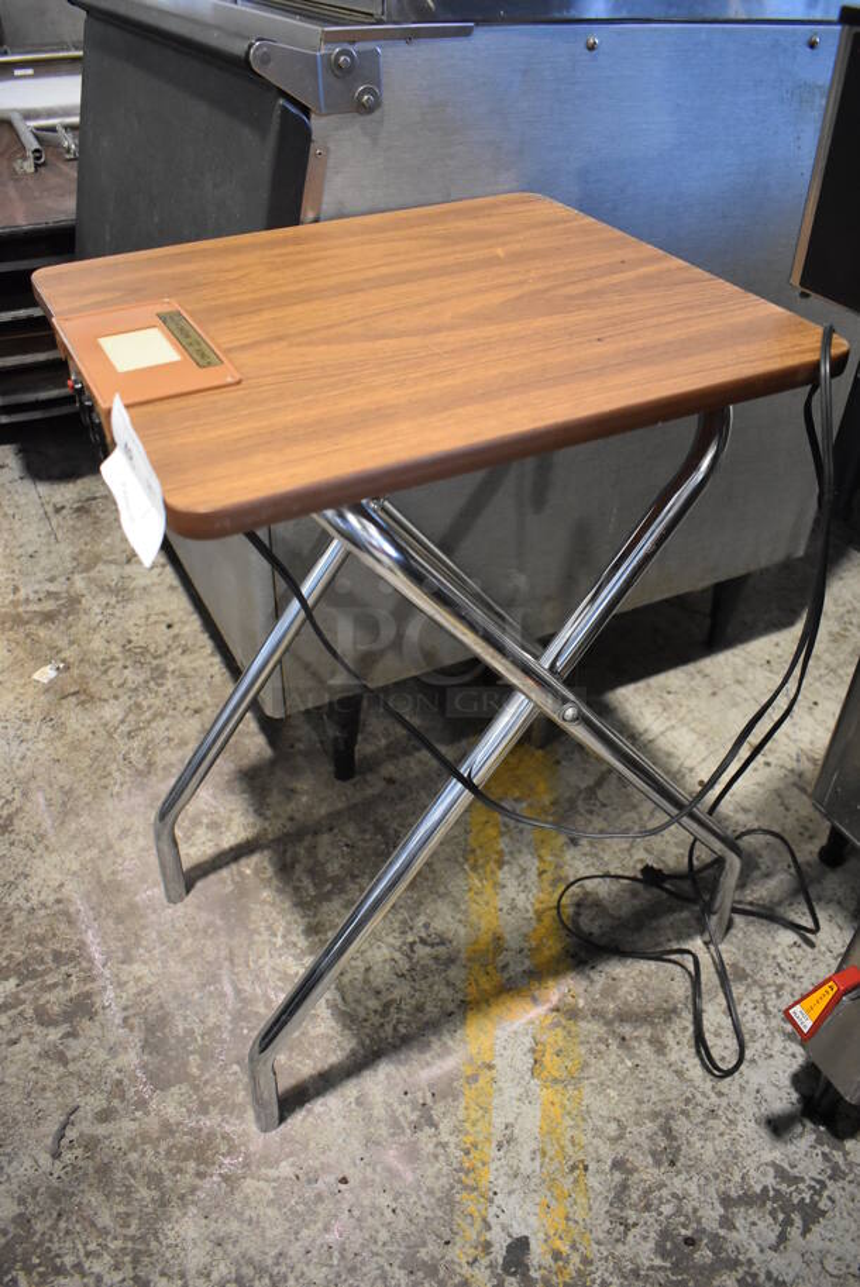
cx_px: 430
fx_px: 966
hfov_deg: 48.0
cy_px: 644
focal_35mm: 27
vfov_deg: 67.3
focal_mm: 18
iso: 3200
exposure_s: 1/125
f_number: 3.5
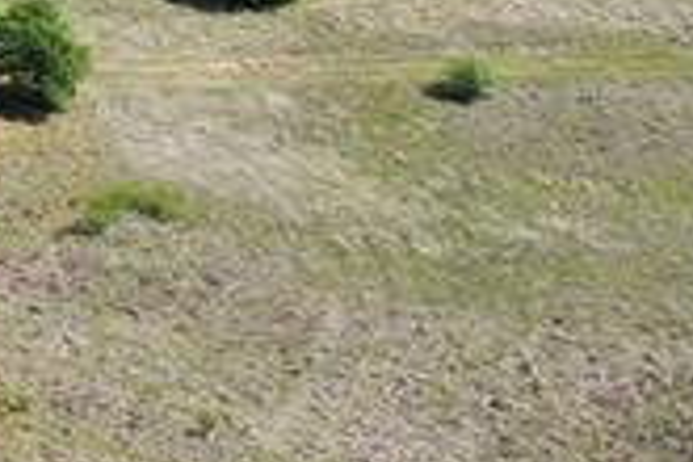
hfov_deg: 9.9
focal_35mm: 174
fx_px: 3349
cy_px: -336
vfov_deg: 7.7
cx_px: -1138
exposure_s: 1/240
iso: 100
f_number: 6.3
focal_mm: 10.26
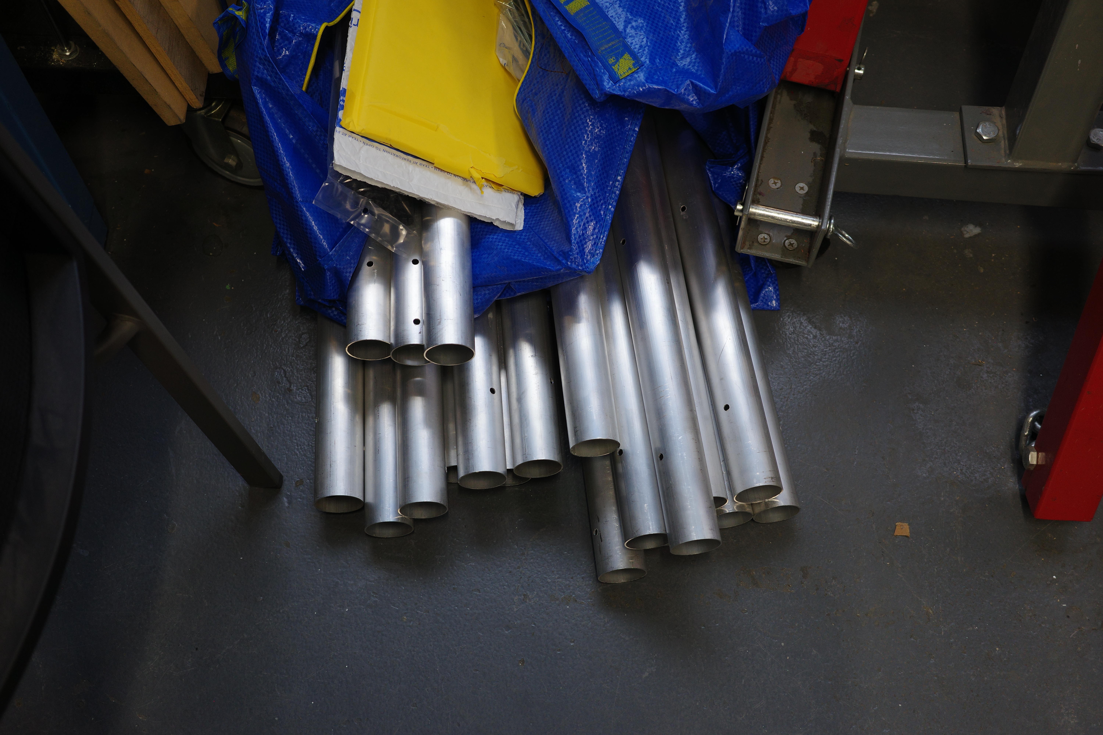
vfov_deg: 33.4
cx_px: 552
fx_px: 1225
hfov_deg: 48.5
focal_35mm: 40
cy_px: 368
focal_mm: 26
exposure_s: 1/40
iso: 320
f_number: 2.8
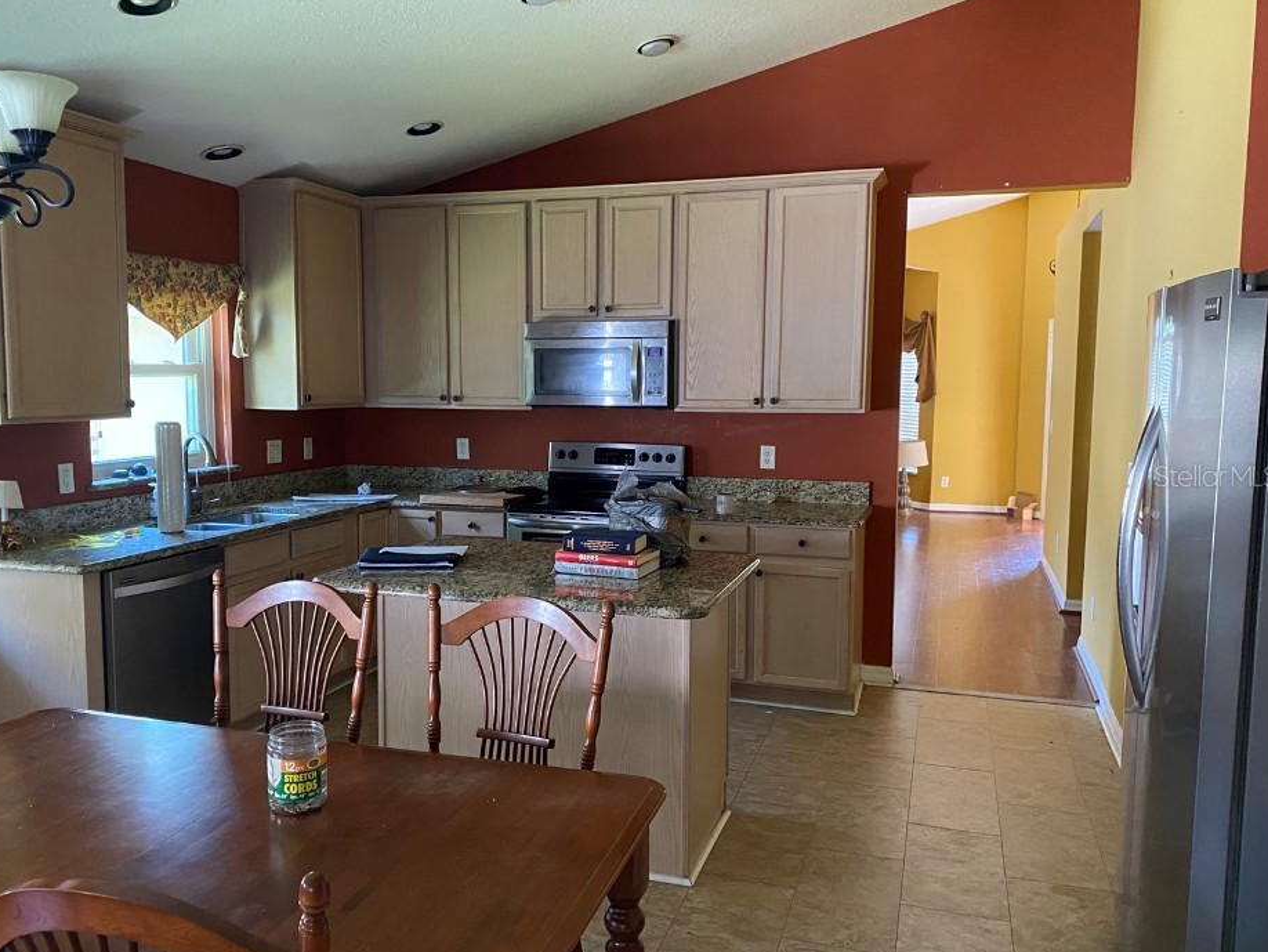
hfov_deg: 61.5
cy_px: 475
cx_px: 577
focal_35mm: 29
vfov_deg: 48.2
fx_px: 1063
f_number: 1.8
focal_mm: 4.25
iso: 500
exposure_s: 1/48
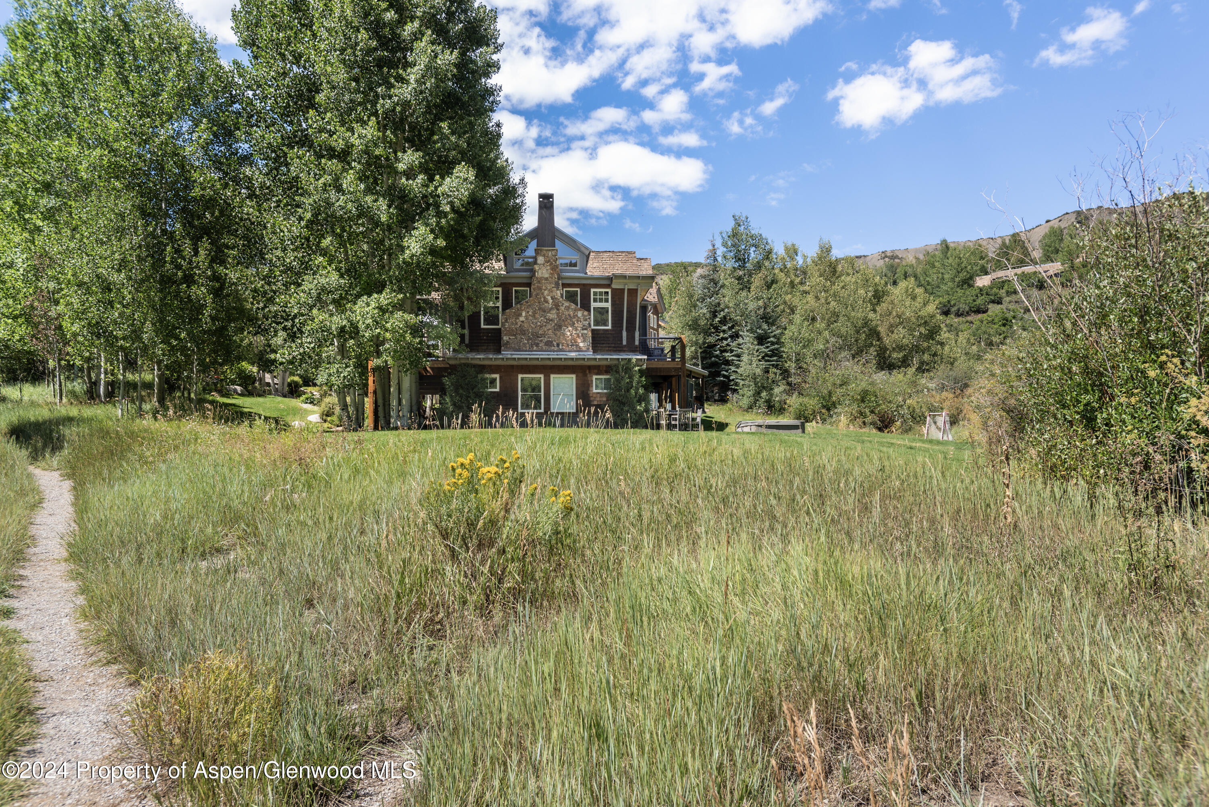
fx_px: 873
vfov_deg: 49.6
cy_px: 404
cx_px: 604
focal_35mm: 26
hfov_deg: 69.4
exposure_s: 1/250
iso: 160
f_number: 7.1
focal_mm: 26
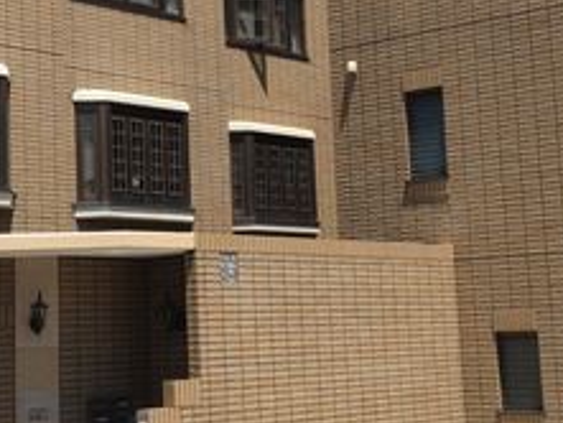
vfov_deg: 15.5
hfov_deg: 20.6
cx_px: 224
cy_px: 104
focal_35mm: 95
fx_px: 1546
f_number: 2.4
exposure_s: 1/1255
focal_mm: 4.28
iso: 50
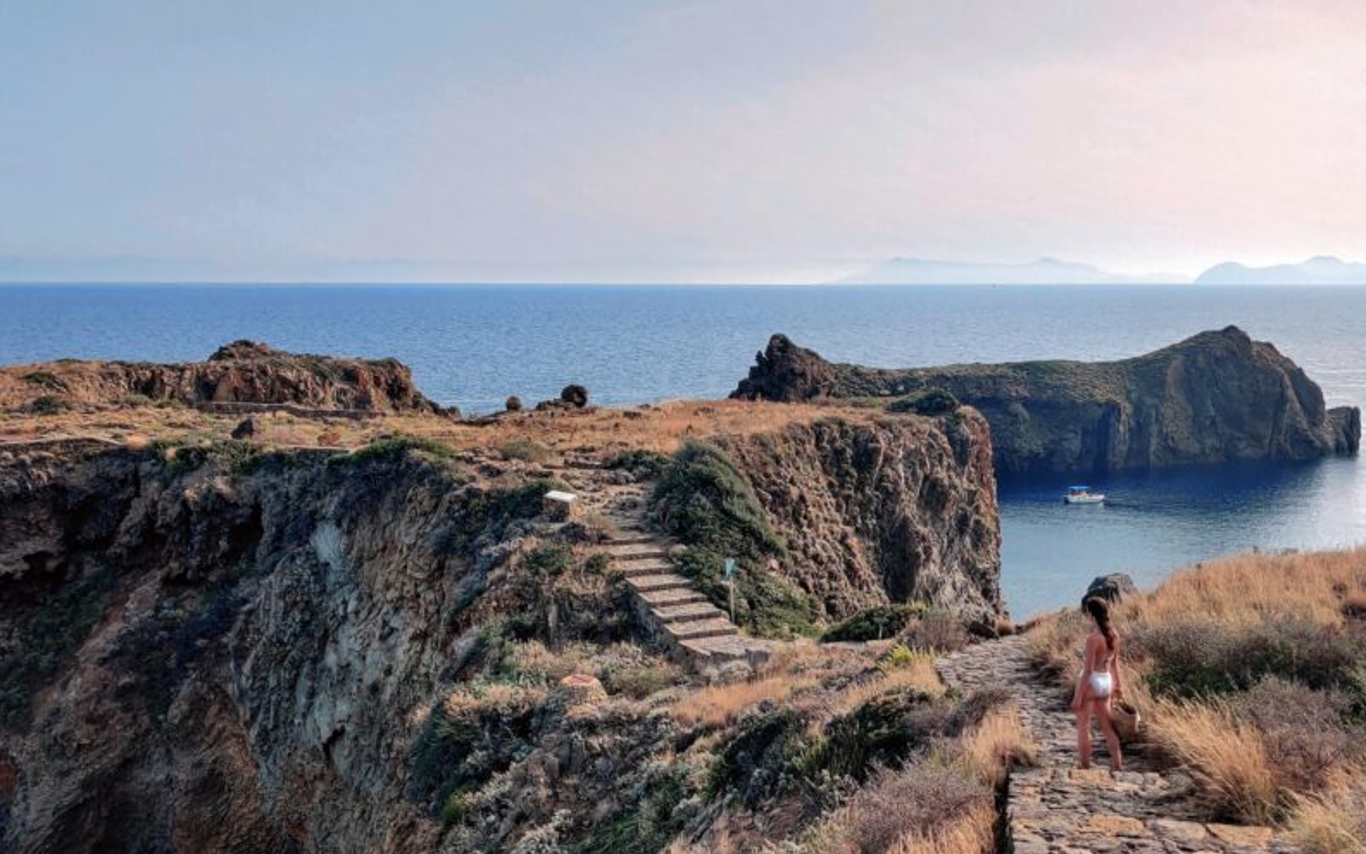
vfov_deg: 34.4
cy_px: 473
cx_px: 700
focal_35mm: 37
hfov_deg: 52.7
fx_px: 1377
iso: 125
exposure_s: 1/724
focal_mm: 4.75
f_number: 1.65
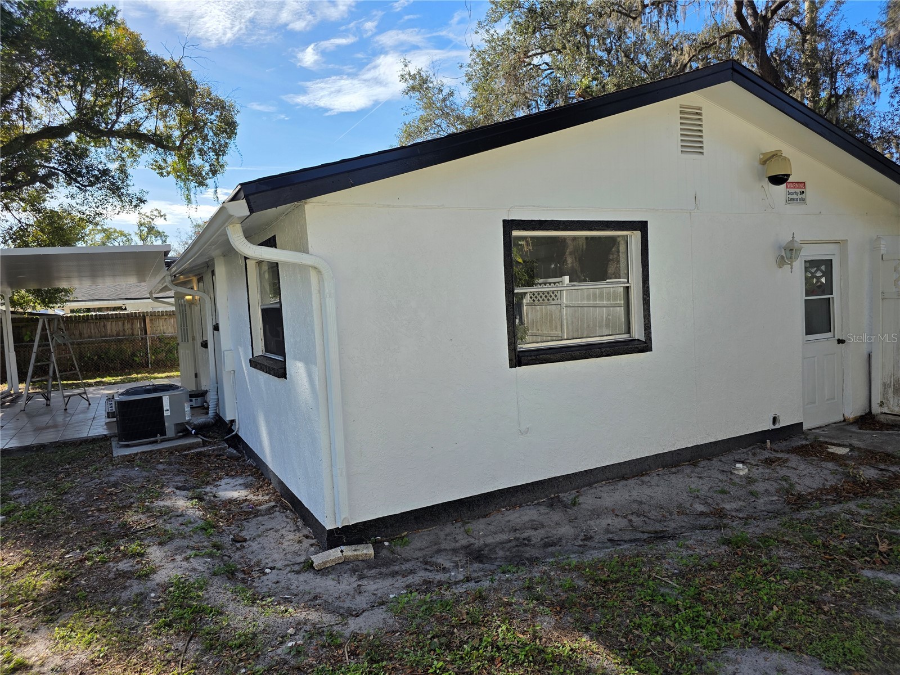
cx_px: 450
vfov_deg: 58.9
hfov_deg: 73.9
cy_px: 338
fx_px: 598
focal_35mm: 23
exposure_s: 1/3891
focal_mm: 6.3
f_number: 1.7
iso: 80
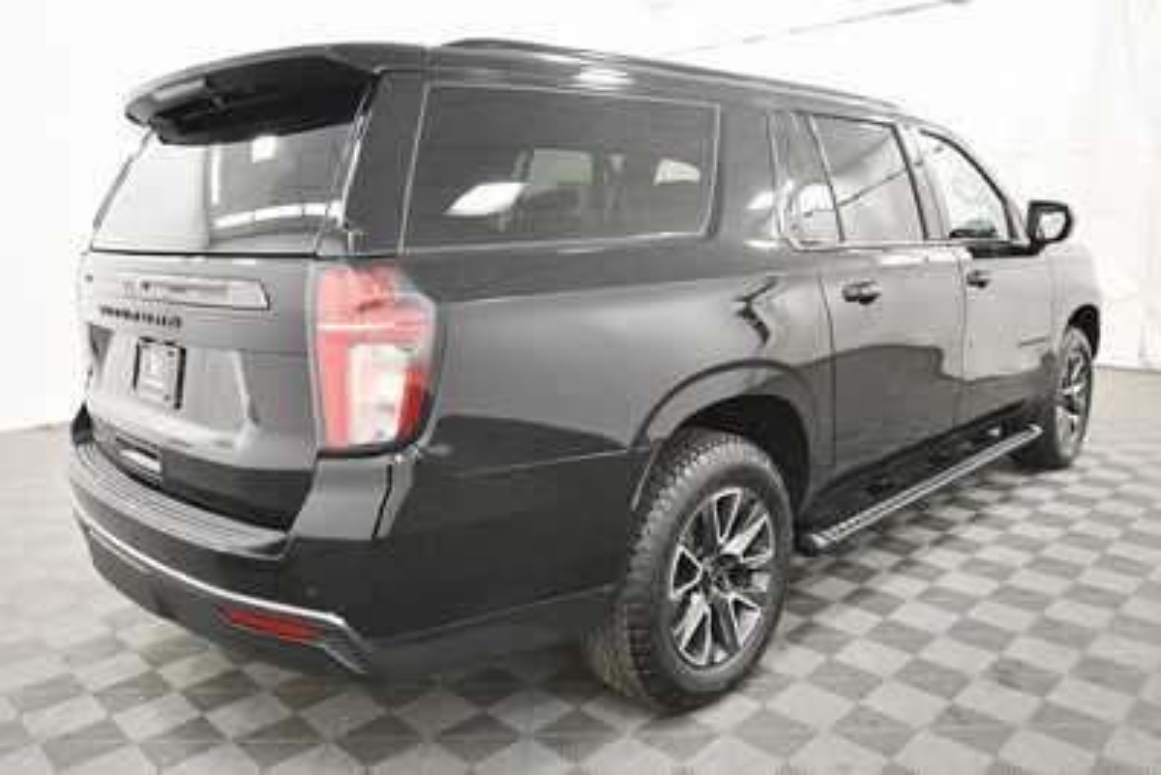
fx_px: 871
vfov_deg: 48.0
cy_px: 388
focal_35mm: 27
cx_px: 580
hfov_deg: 67.4
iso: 2800
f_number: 5.6
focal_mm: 18
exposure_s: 1/125
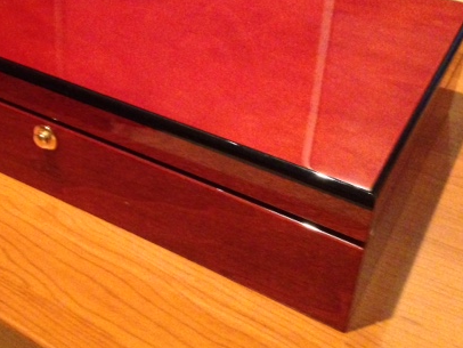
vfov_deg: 27.8
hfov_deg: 36.3
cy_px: 105
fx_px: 696
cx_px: 144
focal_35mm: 52
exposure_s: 1/15
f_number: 2.4
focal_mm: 4.12
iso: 800
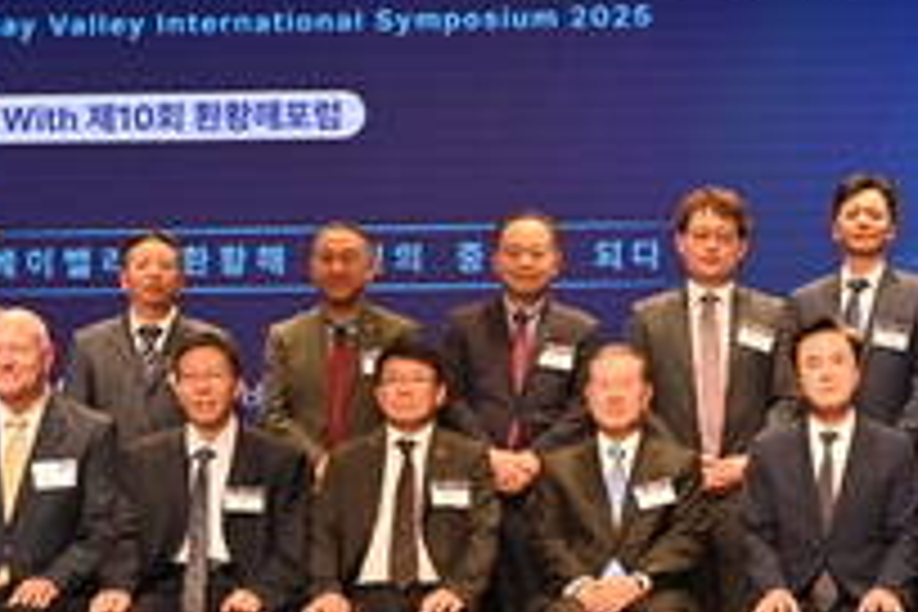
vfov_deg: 12.1
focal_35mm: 113
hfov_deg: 17.8
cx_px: 868
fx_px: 2881
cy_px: 385
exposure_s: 1/250
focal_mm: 36
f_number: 9
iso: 1000
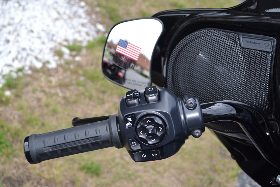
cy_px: 94
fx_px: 397
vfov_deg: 26.5
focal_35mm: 51
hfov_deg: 38.9
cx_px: 140
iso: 100
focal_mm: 34
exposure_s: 1/200
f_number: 5.6
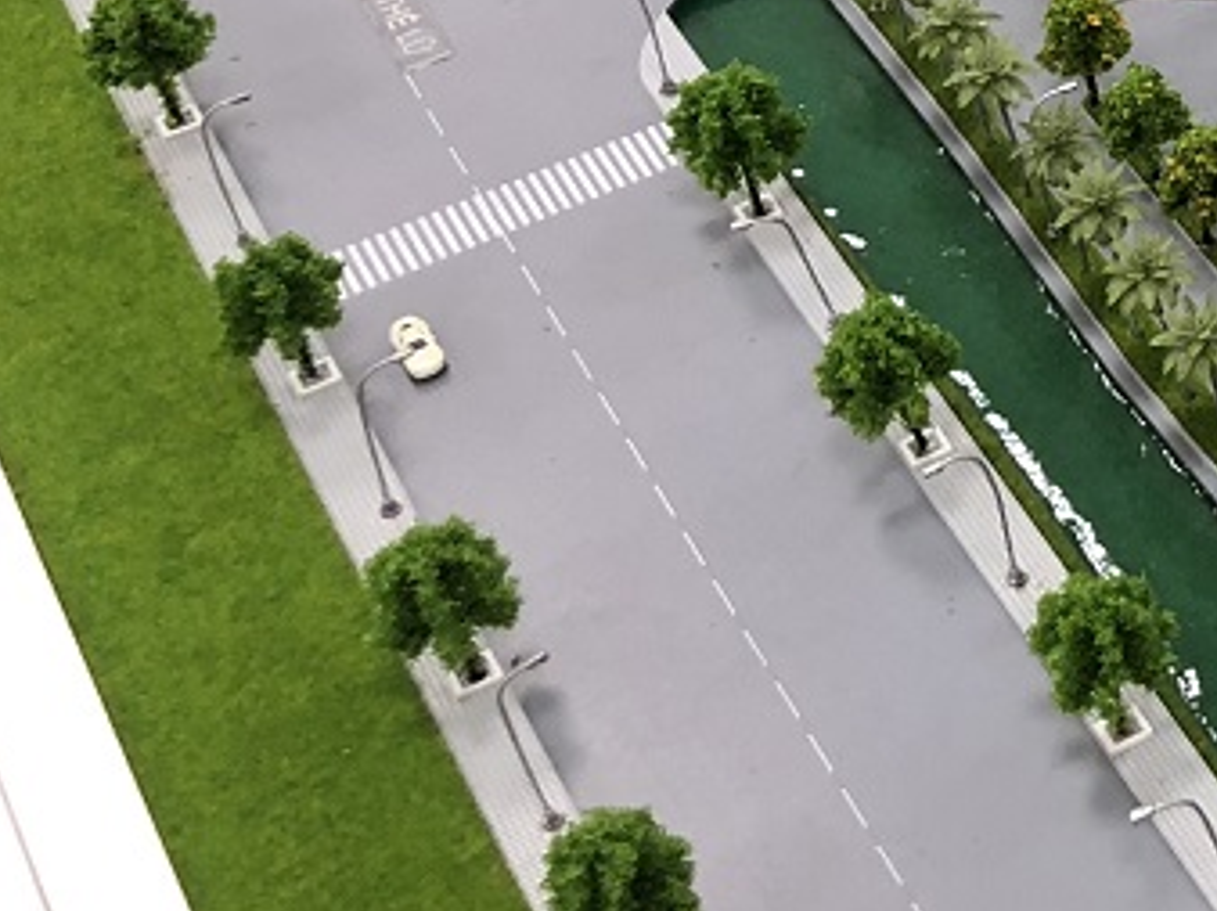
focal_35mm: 105
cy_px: -108
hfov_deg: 15.9
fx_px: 3689
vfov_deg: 13.8
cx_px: 2207
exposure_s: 1/20
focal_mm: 3.99
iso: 40
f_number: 1.8
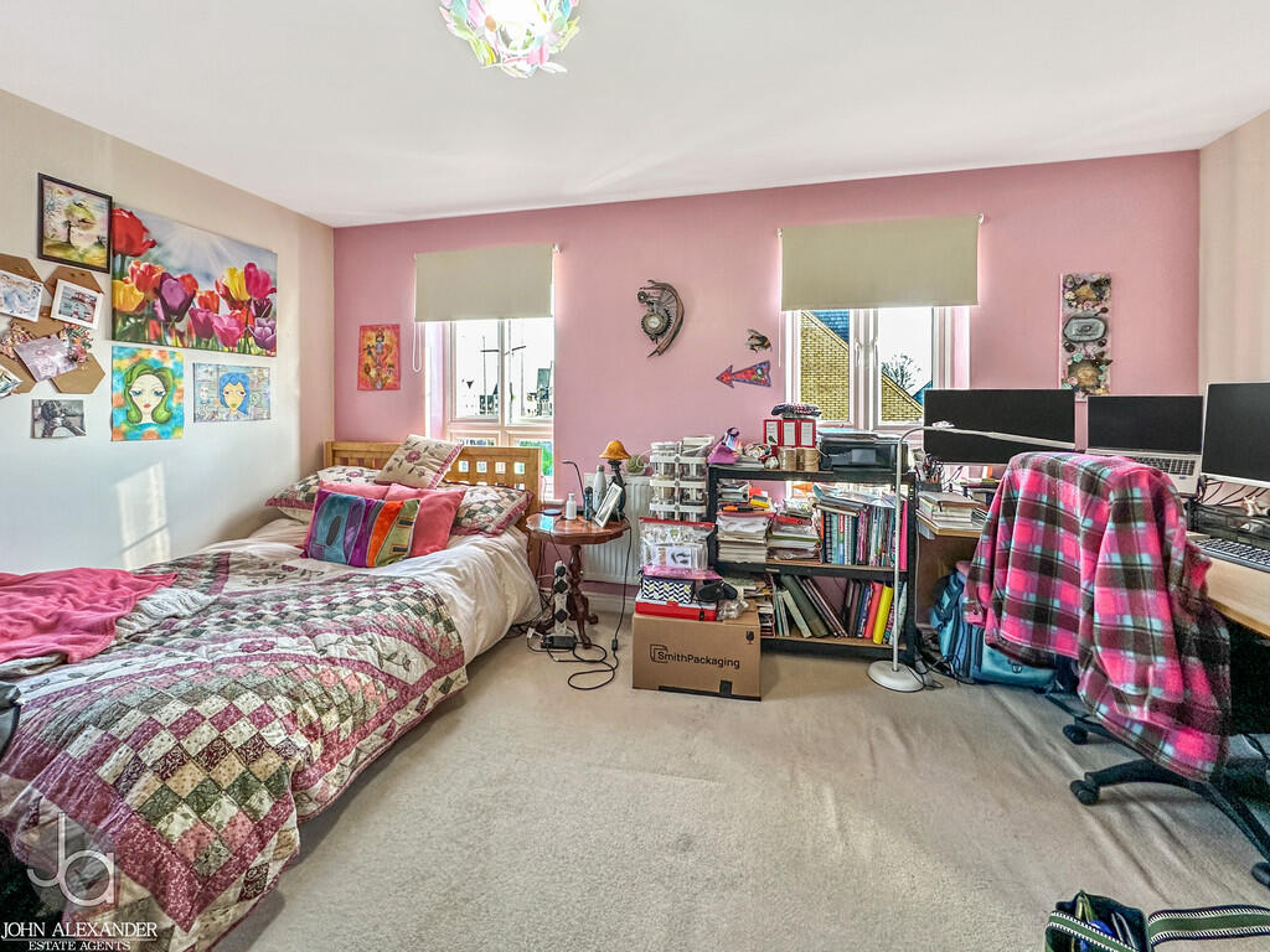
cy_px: 476
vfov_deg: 85.7
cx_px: 635
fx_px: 514
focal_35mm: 14
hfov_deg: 102.1
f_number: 2.2
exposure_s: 1/100
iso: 125
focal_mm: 2.22
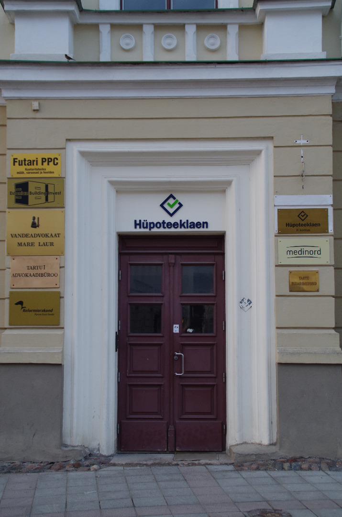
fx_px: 702
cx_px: 171
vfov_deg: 40.4
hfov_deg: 27.4
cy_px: 258
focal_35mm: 49
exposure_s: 1/60
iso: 400
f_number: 6.3
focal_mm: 33
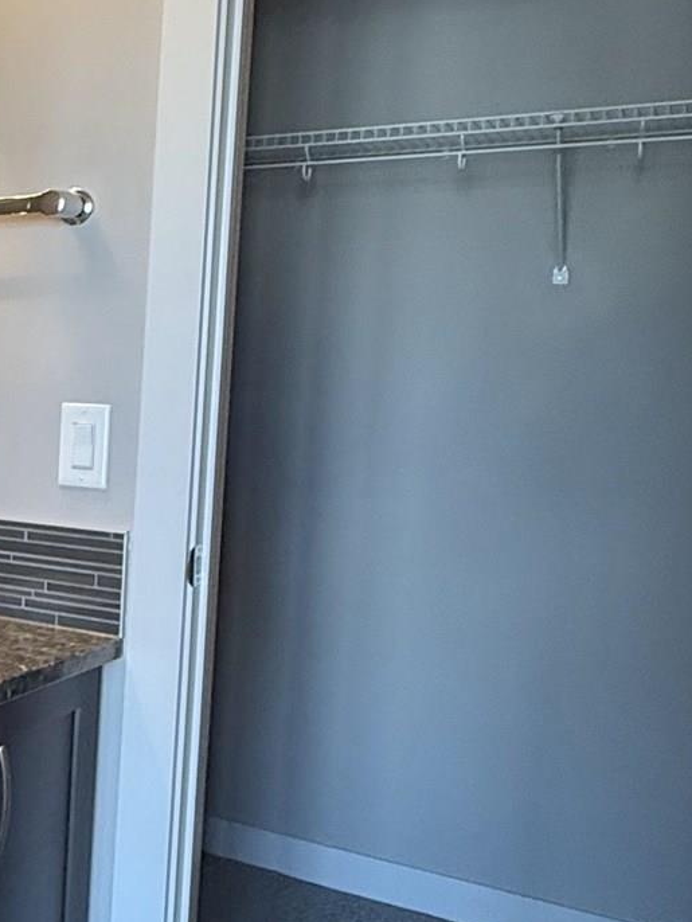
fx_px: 1252
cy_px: 445
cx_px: -188
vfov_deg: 40.4
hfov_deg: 26.6
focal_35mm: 47
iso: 320
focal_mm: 2.22
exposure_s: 1/120
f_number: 2.2
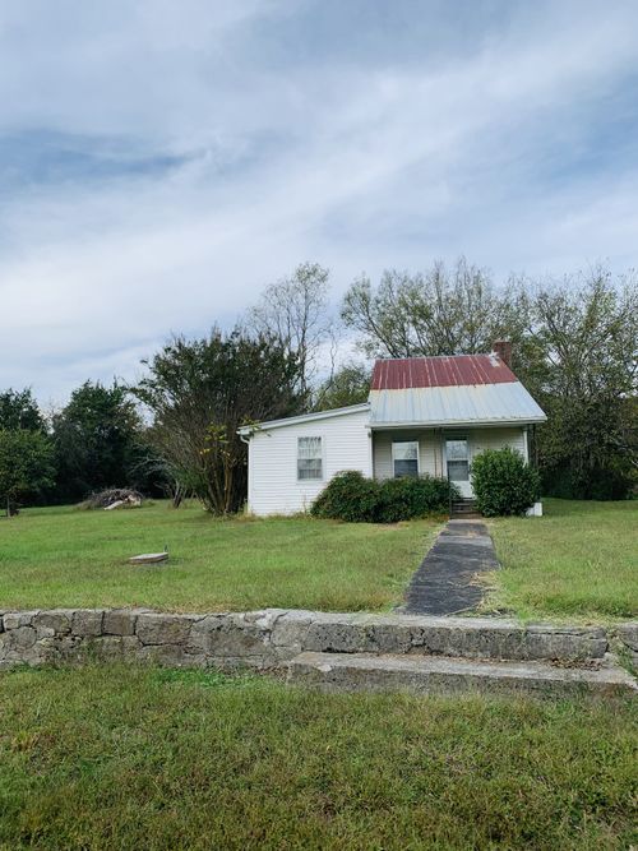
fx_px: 639
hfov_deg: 53.0
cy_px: 426
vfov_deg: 67.3
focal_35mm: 26
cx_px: 319
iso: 25
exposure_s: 1/1880
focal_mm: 4.25
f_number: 1.8
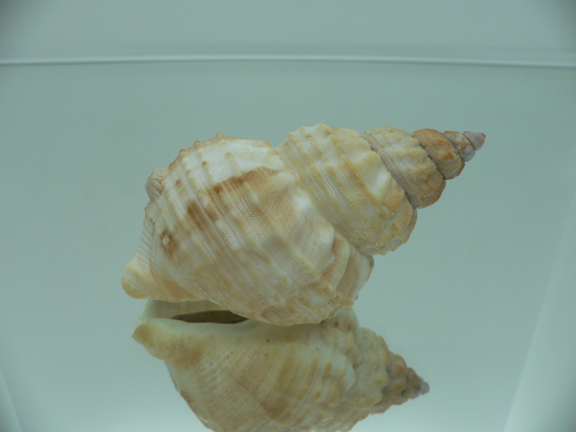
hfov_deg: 52.6
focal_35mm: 35
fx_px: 582
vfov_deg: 40.7
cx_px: 288
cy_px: 216
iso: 80
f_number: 2.8
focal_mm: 4.6
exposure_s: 1/60
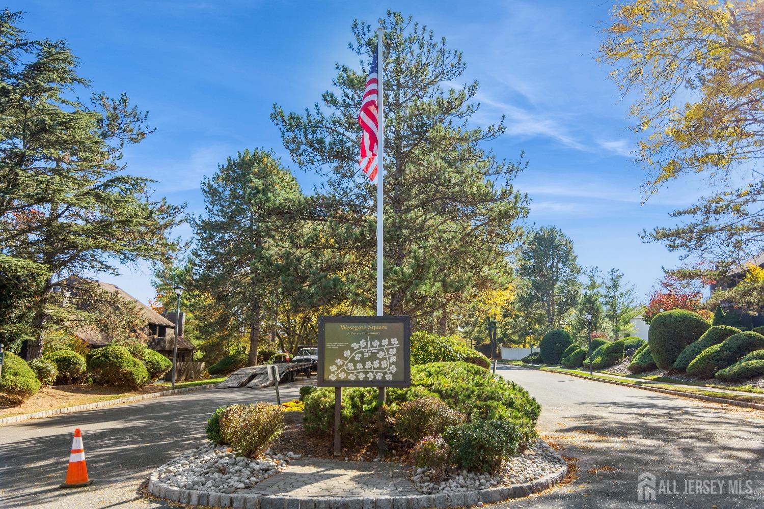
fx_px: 637
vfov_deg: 43.6
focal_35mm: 30
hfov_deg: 61.9
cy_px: 254
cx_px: 382
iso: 100
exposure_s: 1/125
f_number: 8
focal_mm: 20
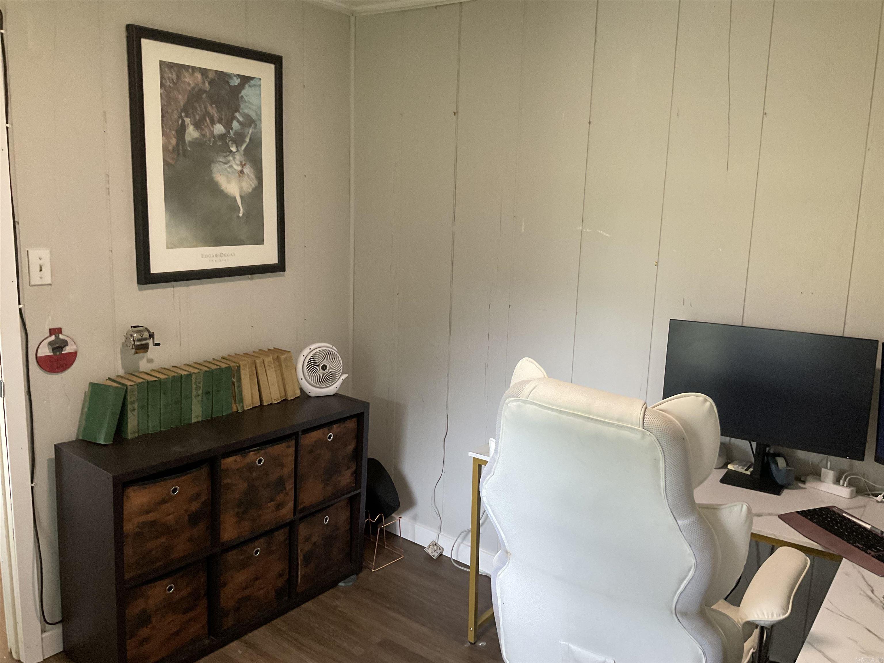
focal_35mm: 29
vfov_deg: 48.2
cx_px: 442
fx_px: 741
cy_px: 332
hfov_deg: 61.7
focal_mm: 3
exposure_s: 1/60
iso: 160
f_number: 1.8
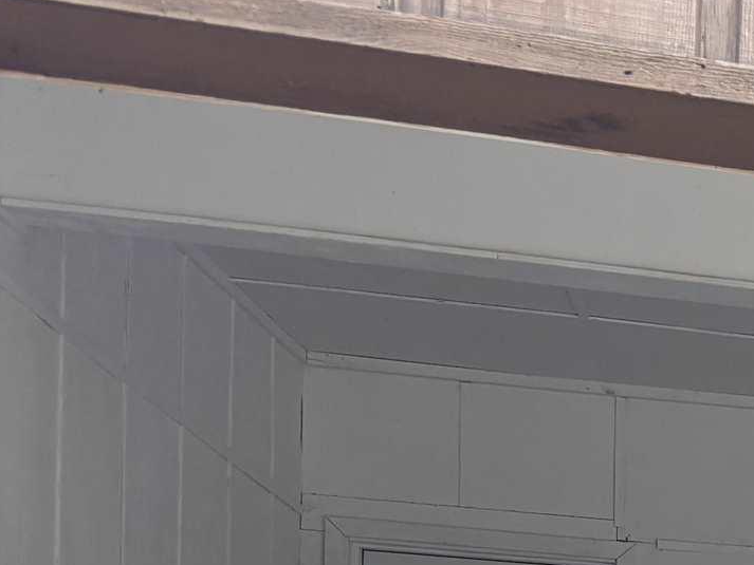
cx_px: 1598
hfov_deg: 14.1
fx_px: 2440
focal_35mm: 112
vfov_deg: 12.3
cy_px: 968
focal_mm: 5.96
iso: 64
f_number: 1.6
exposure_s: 1/120
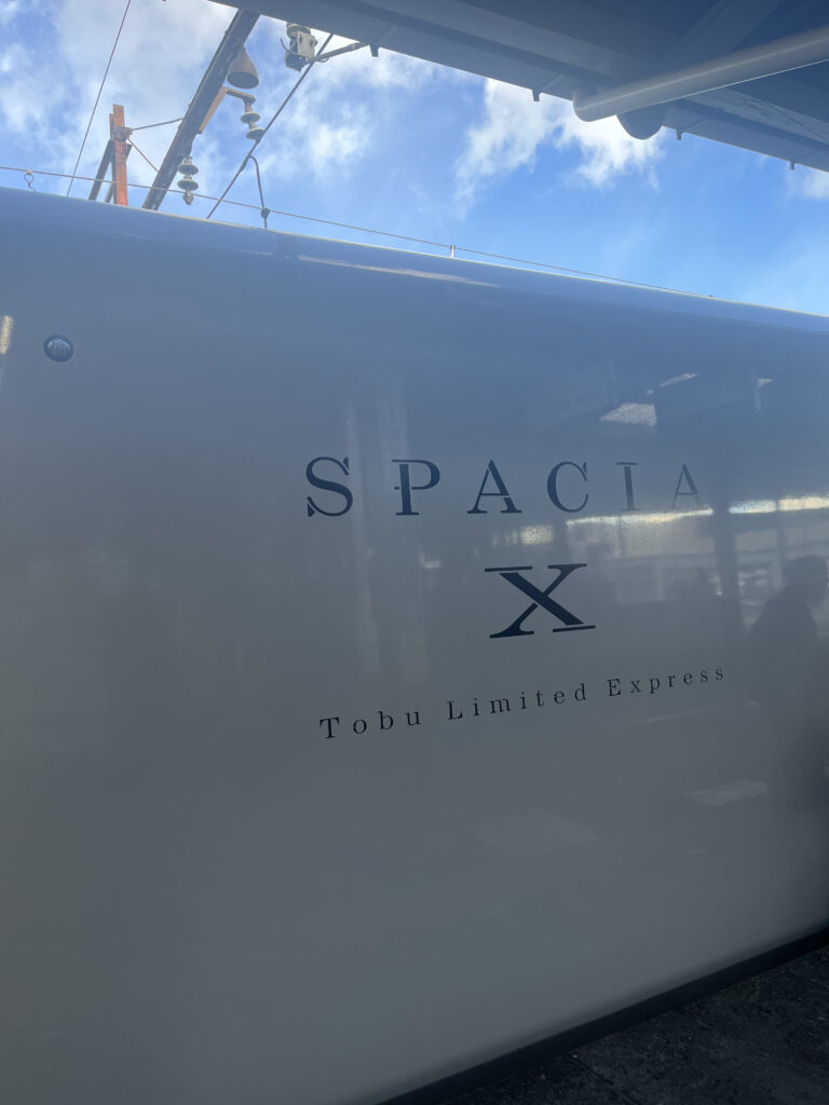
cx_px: 414
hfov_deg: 53.1
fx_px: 830
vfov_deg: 67.3
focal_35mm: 26
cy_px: 552
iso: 50
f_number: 1.6
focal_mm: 5.1
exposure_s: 1/311
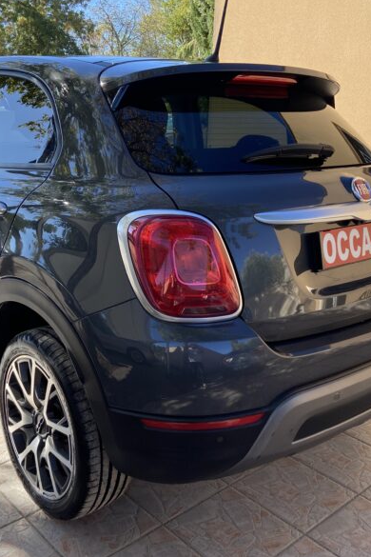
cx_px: 162
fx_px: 572
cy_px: 274
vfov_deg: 51.9
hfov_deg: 35.9
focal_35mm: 37
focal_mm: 4.25
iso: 32
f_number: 1.8
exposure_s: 1/927
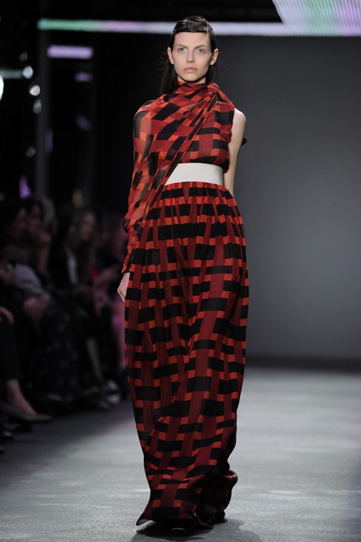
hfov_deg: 6.9
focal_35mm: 200
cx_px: 180
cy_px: 271
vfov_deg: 10.3
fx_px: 3006
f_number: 4
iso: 1600
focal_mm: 200
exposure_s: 1/640
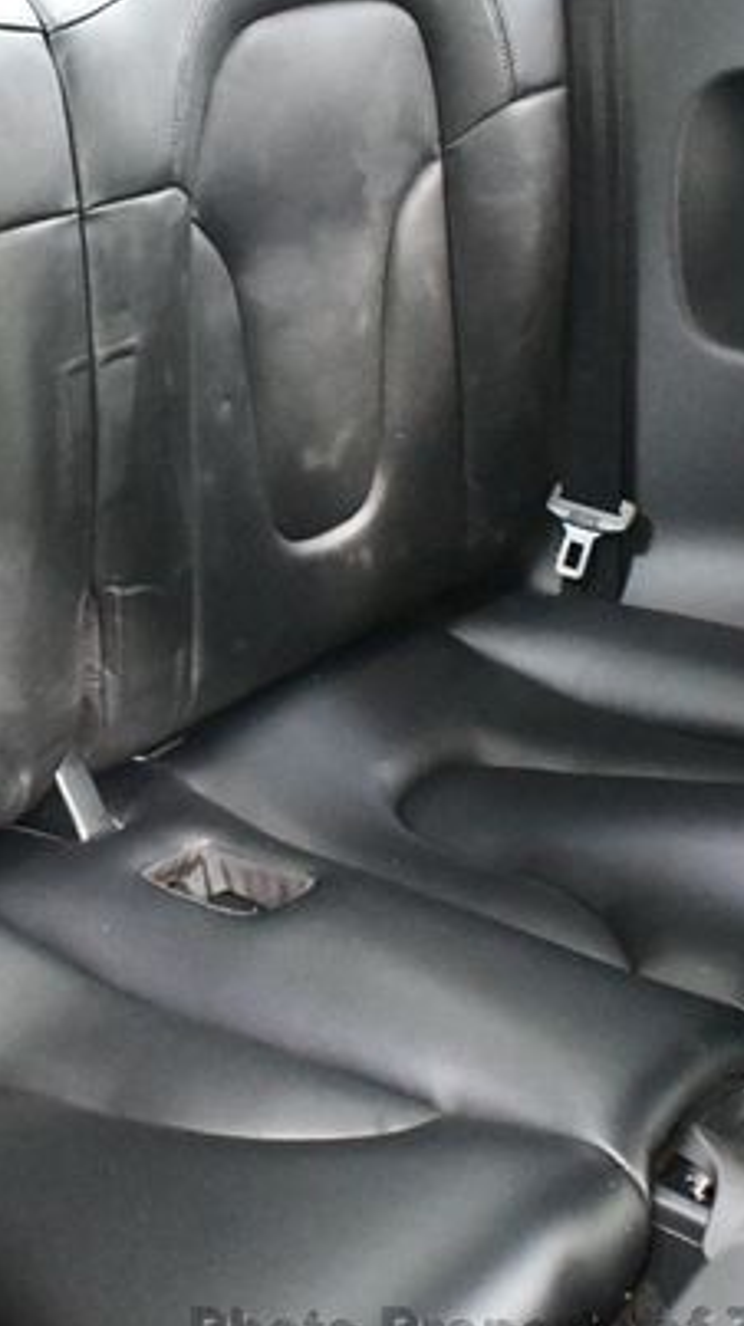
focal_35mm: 60
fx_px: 2109
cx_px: 151
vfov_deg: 34.9
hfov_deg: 19.8
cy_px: 694
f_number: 3.5
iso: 12800
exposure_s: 1/50
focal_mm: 18
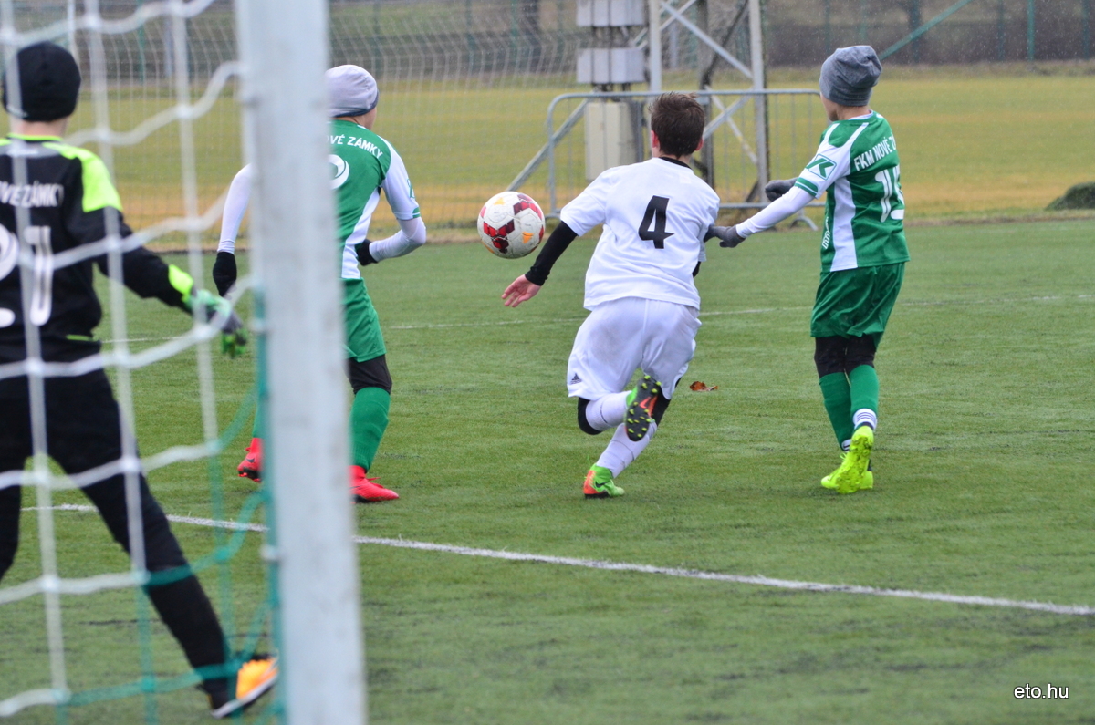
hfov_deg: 8.3
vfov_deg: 5.5
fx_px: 7513
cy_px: 362
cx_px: 548
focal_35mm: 248
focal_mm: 165
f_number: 5.6
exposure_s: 1/500
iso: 1600
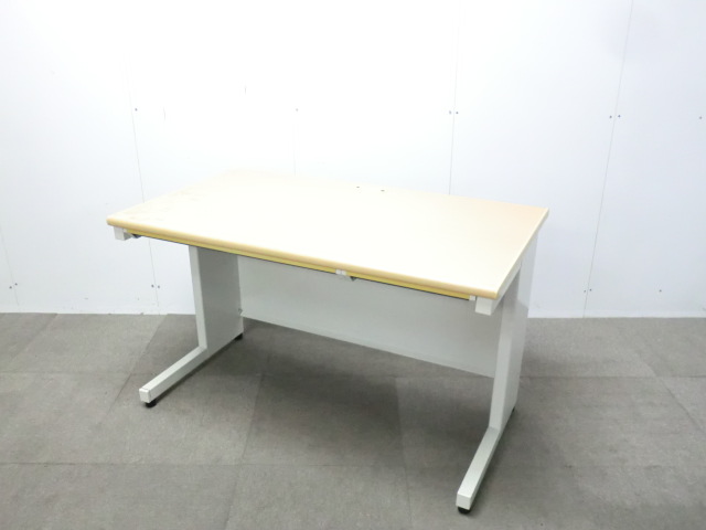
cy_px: 265
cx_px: 353
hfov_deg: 56.8
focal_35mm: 32
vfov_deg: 44.2
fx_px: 653
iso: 800
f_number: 3.5
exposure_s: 1/40
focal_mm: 5.8
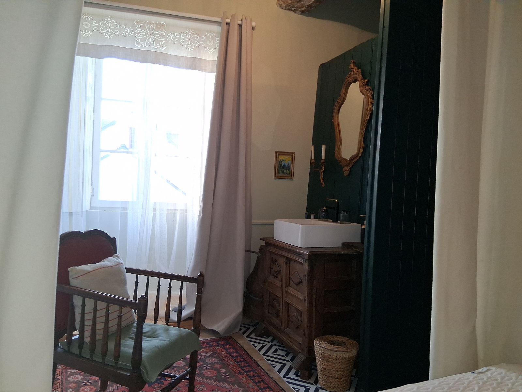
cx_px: 261
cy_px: 196
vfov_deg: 53.1
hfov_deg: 67.3
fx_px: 392
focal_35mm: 26
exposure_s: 1/100
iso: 25
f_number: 1.8
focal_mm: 3.98
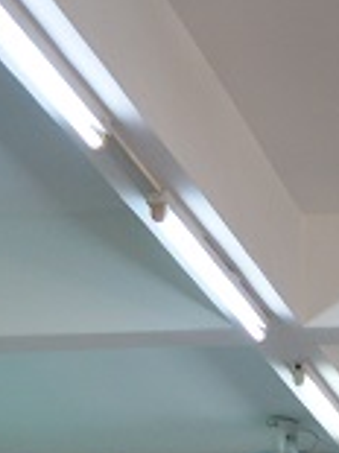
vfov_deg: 11.9
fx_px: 1974
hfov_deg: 9.0
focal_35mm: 151
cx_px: 786
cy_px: 850
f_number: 7.1
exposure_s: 1/25
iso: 400
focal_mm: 18
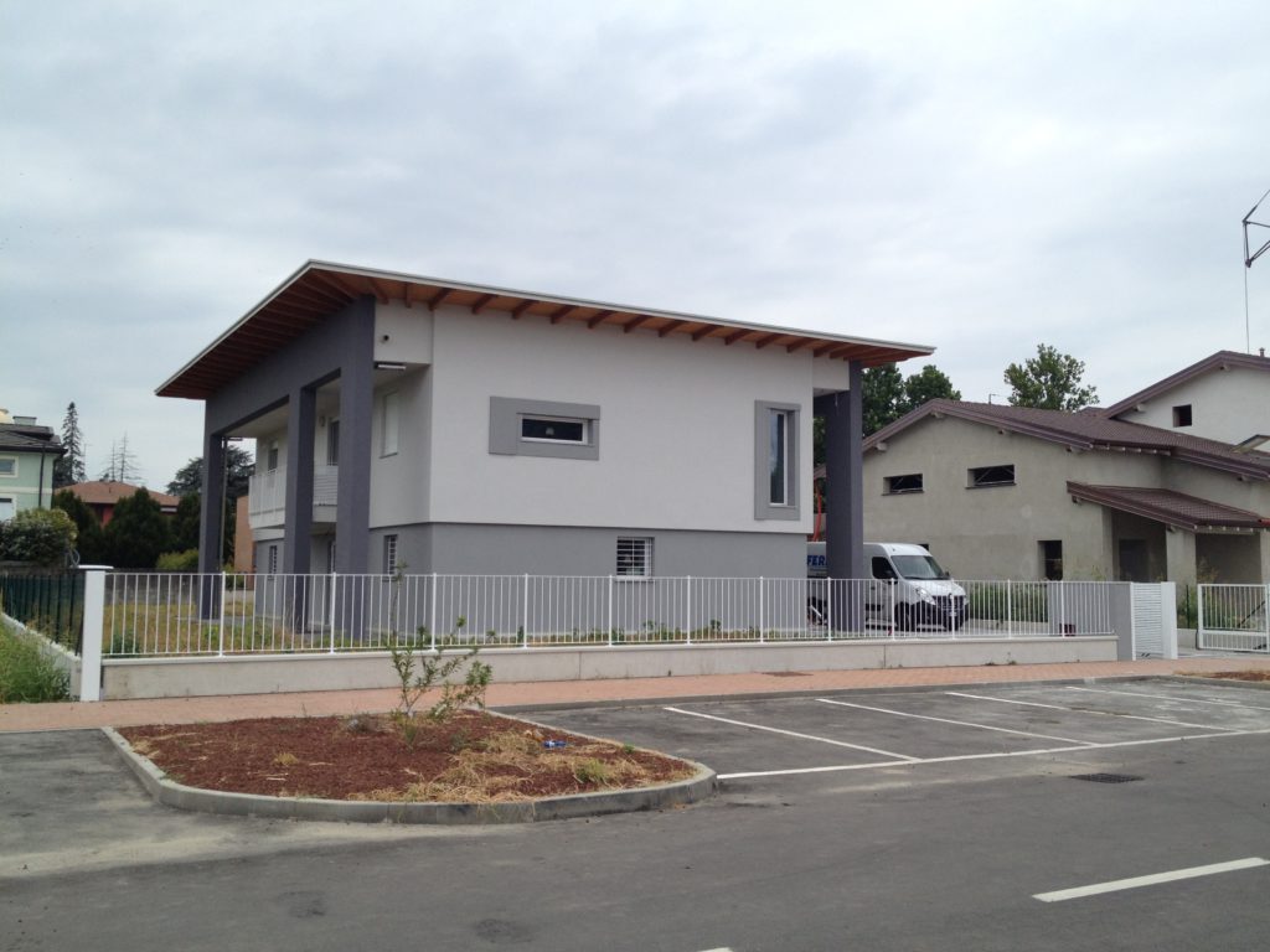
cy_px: 476
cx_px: 635
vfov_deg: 40.7
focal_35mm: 35
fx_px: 1284
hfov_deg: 52.6
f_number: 2.4
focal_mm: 4.28
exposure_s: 1/1381
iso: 50
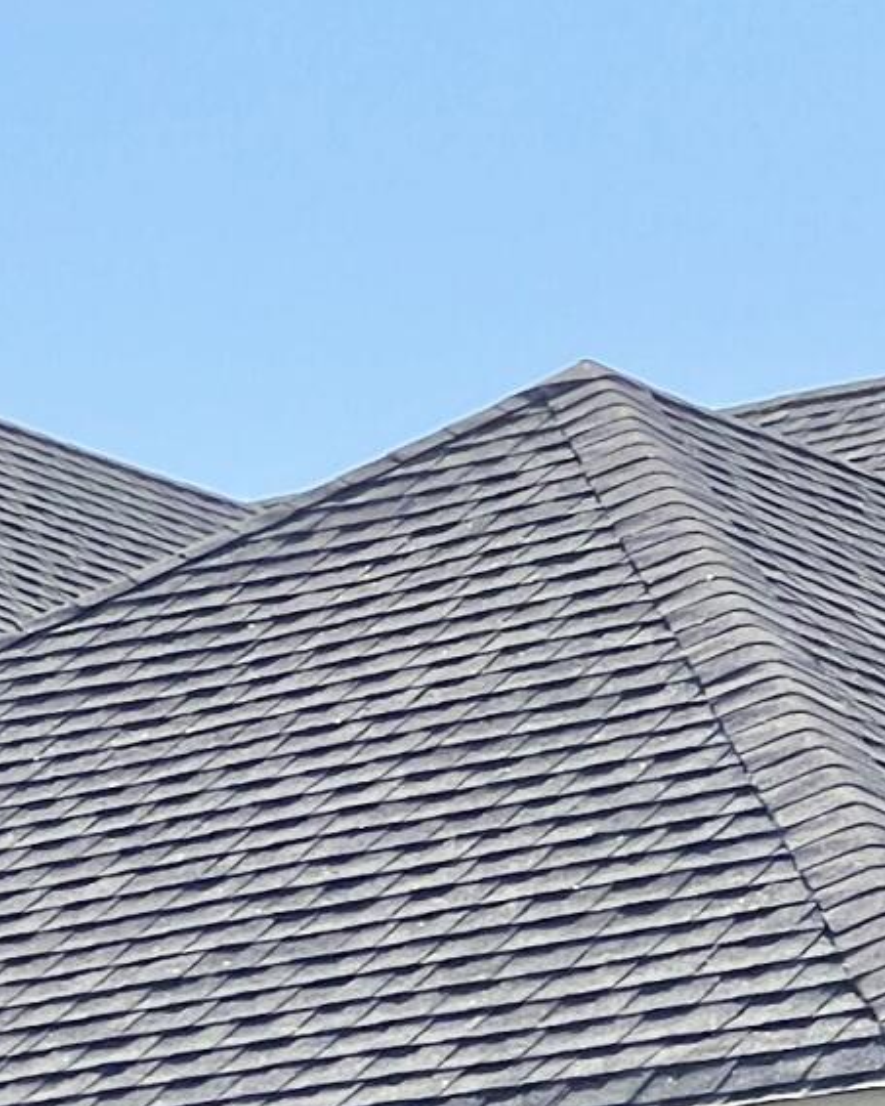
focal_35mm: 269
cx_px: 256
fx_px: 8805
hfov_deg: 5.8
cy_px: 1878
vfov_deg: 7.0
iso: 25
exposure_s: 1/2817
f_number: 2
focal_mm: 6
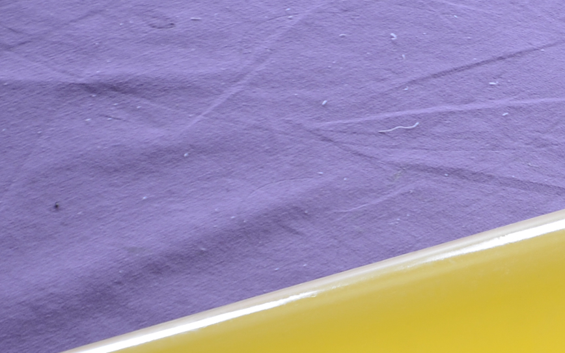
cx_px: 585
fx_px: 4002
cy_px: 335
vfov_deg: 5.0
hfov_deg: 8.0
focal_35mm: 260
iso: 250
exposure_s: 1/6
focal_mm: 60
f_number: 5
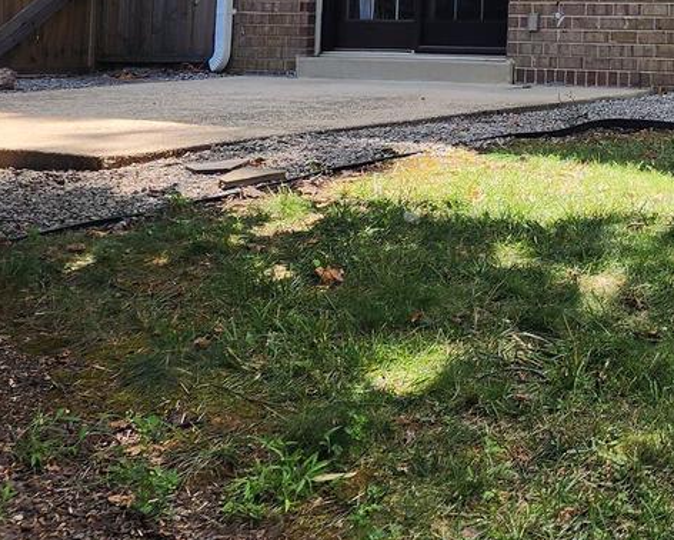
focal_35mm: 73
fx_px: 1457
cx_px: 794
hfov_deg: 23.9
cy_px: -126
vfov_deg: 19.6
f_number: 1.8
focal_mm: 6.4
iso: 12
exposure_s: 1/332
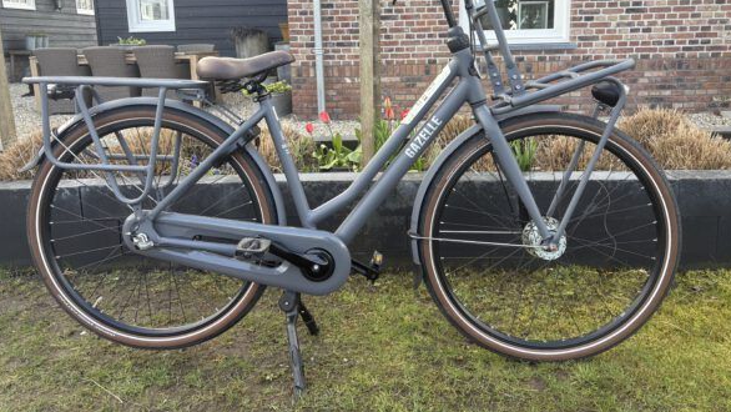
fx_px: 562
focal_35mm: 29
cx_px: 373
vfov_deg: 39.7
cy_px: 137
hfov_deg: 66.0
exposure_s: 1/270
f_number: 1.6
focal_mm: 5.96
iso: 40
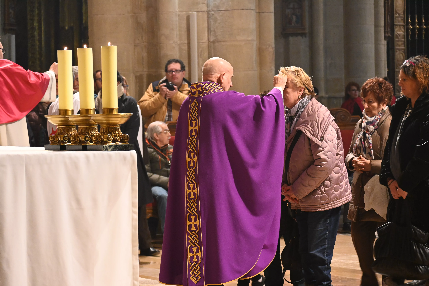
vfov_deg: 10.5
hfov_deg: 15.7
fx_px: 1555
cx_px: 214
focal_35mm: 130
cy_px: 143
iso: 3200
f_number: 5
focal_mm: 87
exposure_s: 1/50
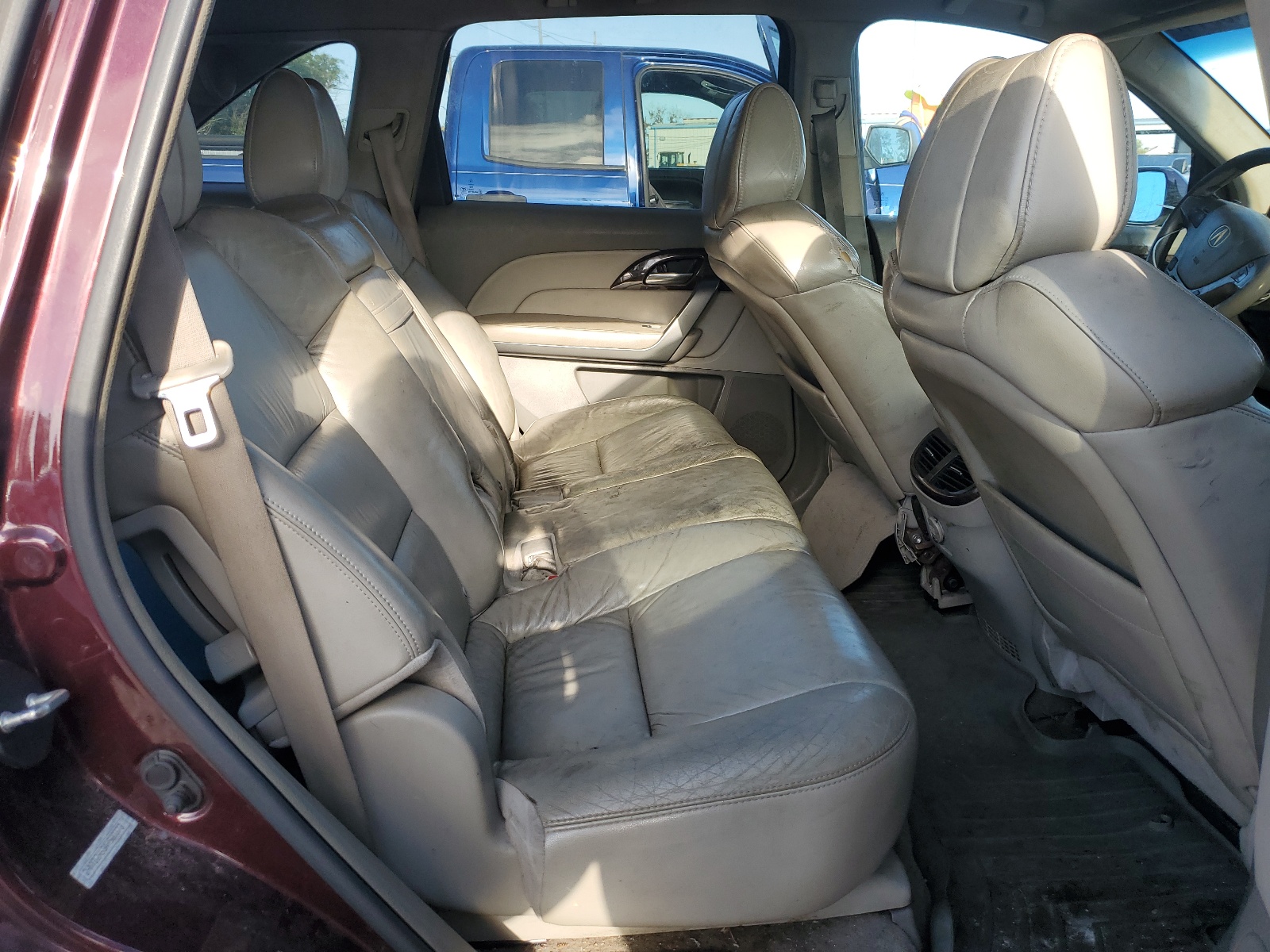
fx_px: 954
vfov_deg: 53.1
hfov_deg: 67.3
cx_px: 635
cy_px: 476
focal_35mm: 26
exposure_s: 1/500
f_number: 1.5
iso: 50
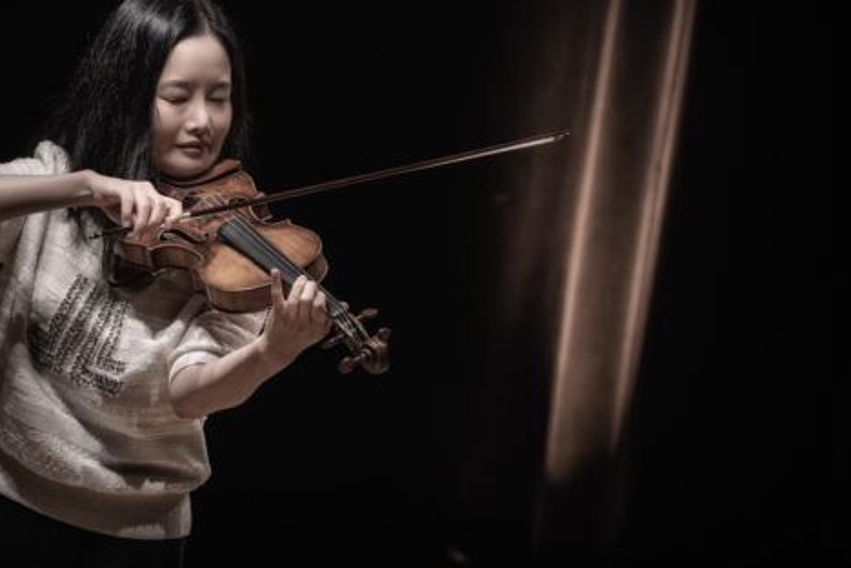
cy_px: 228
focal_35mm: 421
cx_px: 309
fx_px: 9951
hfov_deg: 4.9
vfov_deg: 3.3
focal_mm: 273
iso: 4000
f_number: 6.3
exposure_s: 1/400
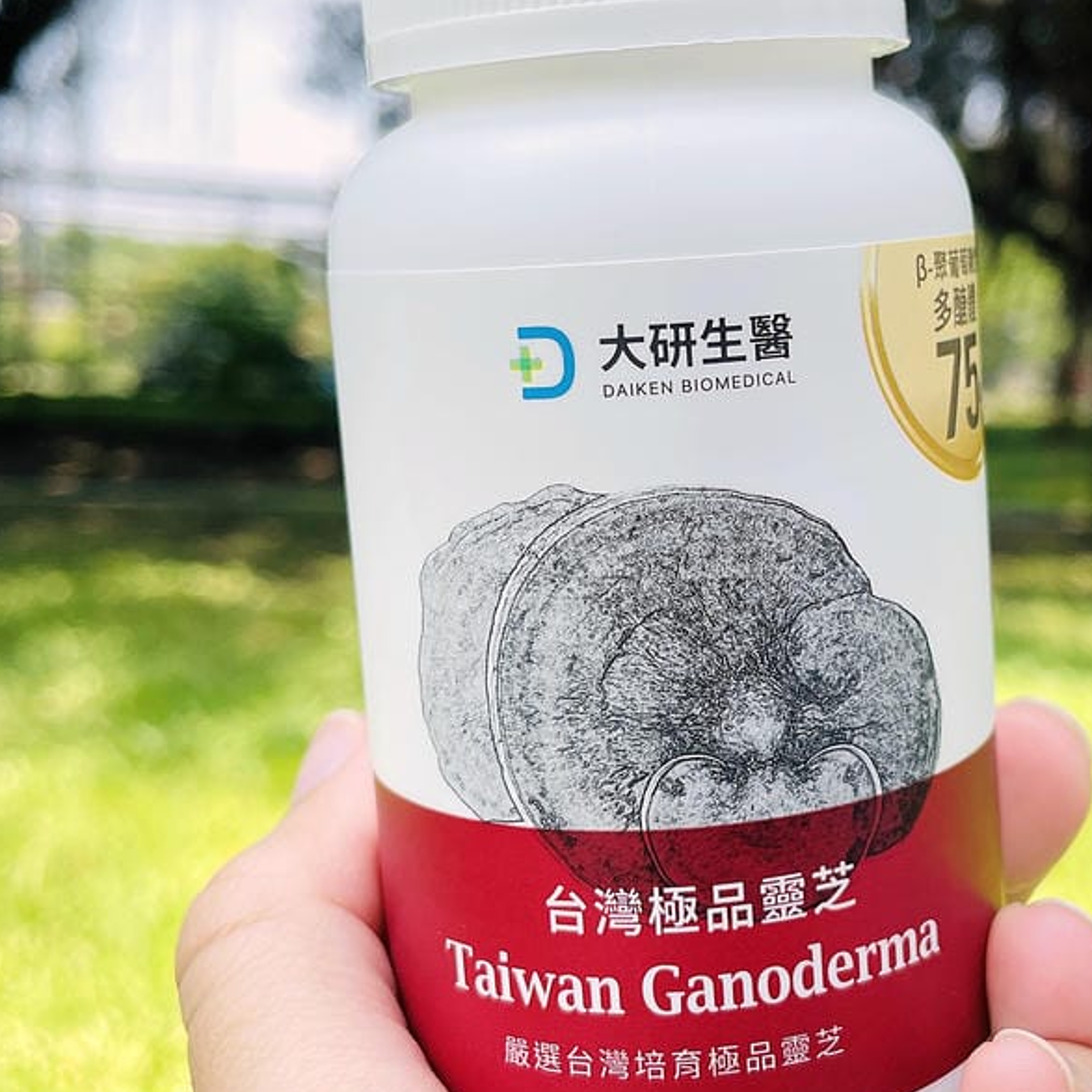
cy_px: 465
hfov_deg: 35.7
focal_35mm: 47
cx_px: 718
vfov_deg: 36.0
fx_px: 1677
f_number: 1.6
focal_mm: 4.2
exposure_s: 1/1304
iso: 32
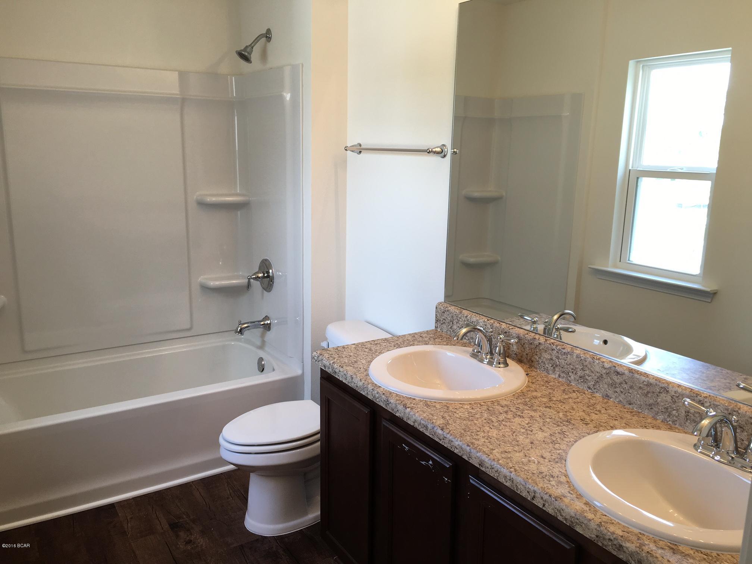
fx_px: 630
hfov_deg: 61.7
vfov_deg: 48.2
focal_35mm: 29
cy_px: 282
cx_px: 376
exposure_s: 1/30
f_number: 2.2
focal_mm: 4.15
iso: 25
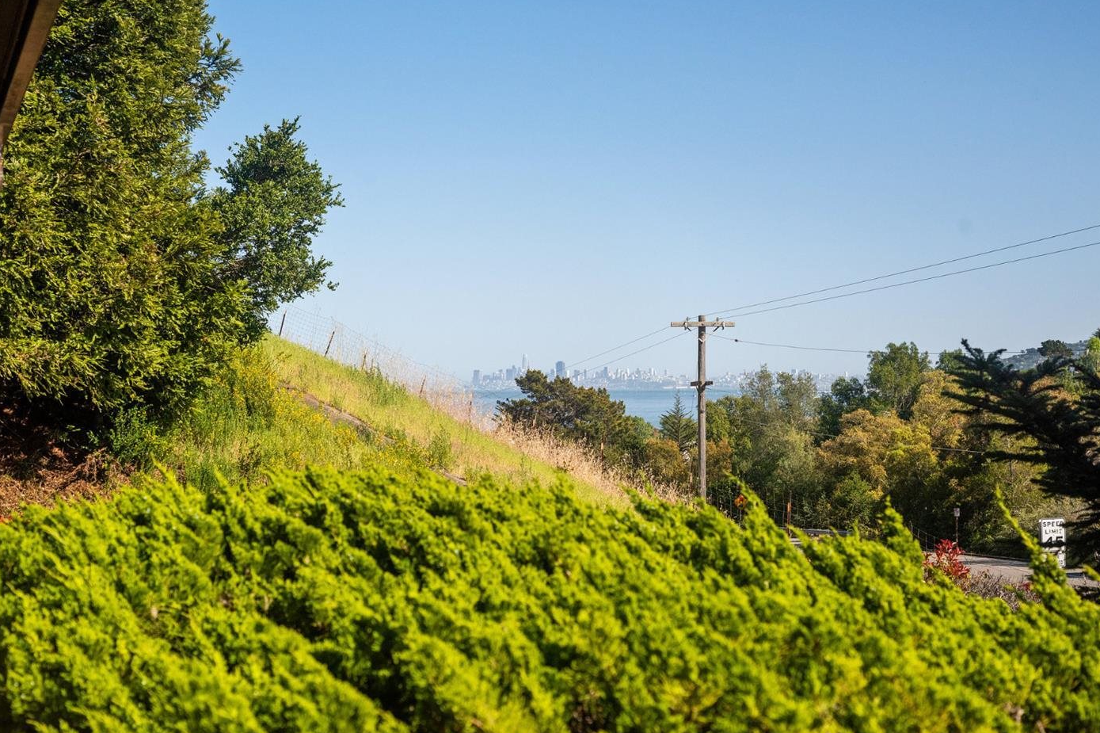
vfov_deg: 25.0
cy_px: 350
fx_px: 1649
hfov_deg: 36.9
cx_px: 551
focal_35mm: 54
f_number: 5.6
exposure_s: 1/1250
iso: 800
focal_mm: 50
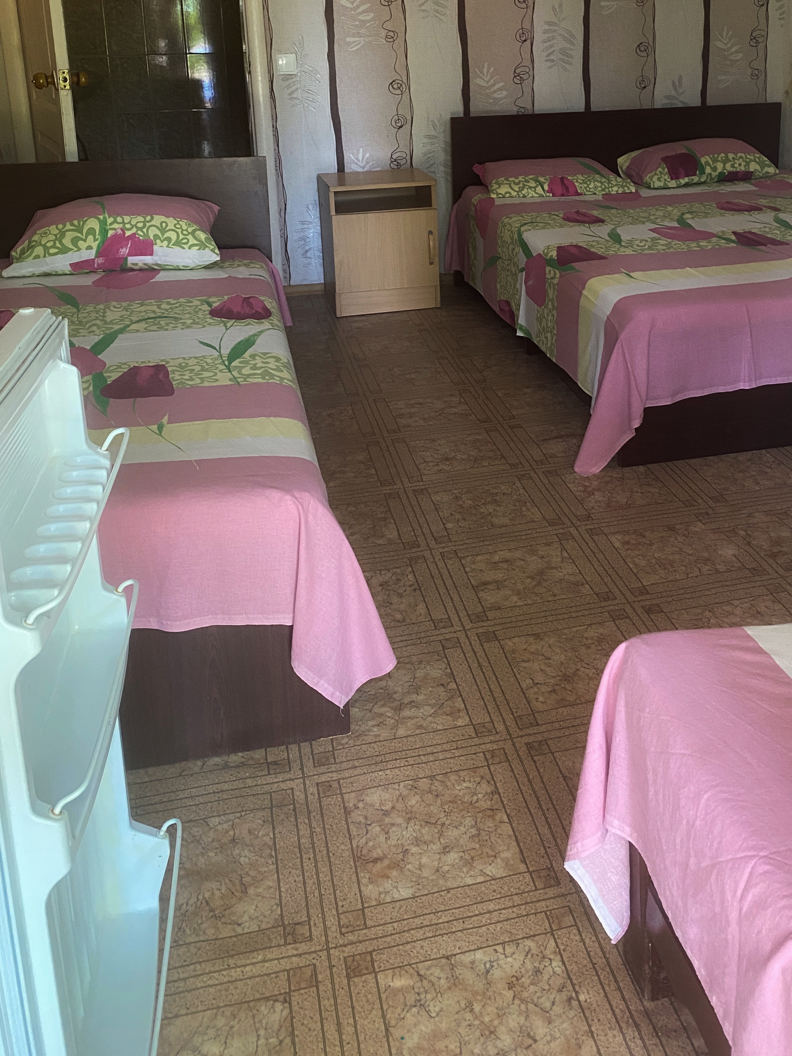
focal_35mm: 36
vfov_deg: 50.1
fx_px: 1098
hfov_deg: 39.4
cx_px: 501
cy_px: 325
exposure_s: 1/60
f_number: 1.8
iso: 320
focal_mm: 4.25
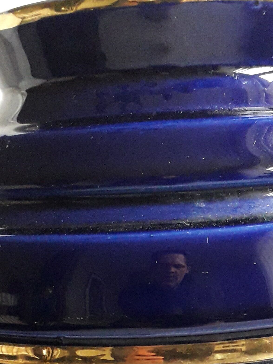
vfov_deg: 25.8
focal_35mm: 71
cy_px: 375
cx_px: 211
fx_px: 747
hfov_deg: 20.5
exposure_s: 1/25
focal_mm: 3.6
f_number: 1.9
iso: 320
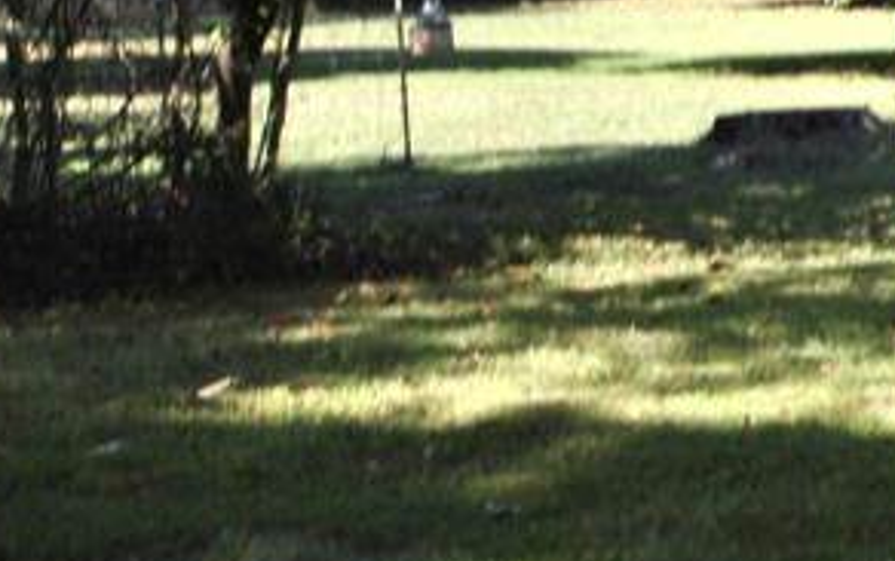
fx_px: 3832
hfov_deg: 11.1
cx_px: 2158
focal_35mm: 157
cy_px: -61
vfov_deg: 8.3
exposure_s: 1/125
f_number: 5.6
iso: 100
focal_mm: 20
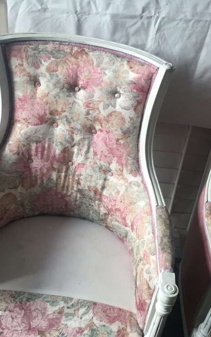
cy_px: 171
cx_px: 110
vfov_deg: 47.2
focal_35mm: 42
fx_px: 387
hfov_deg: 30.5
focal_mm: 4.15
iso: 25
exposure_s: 1/40
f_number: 2.2
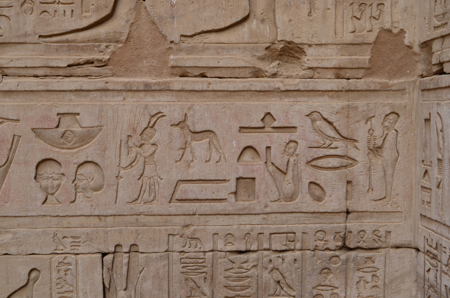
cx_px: 225
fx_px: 636
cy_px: 149
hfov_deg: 39.0
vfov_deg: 26.4
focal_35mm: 51
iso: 280
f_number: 10
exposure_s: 1/60
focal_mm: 34
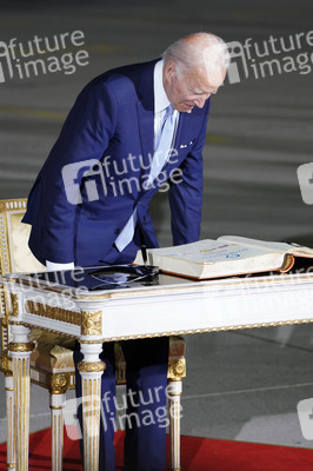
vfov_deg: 10.5
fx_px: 2560
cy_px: 236
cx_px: 156
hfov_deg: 7.0
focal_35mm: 196
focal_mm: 196
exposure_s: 1/250
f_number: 5.6
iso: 2000
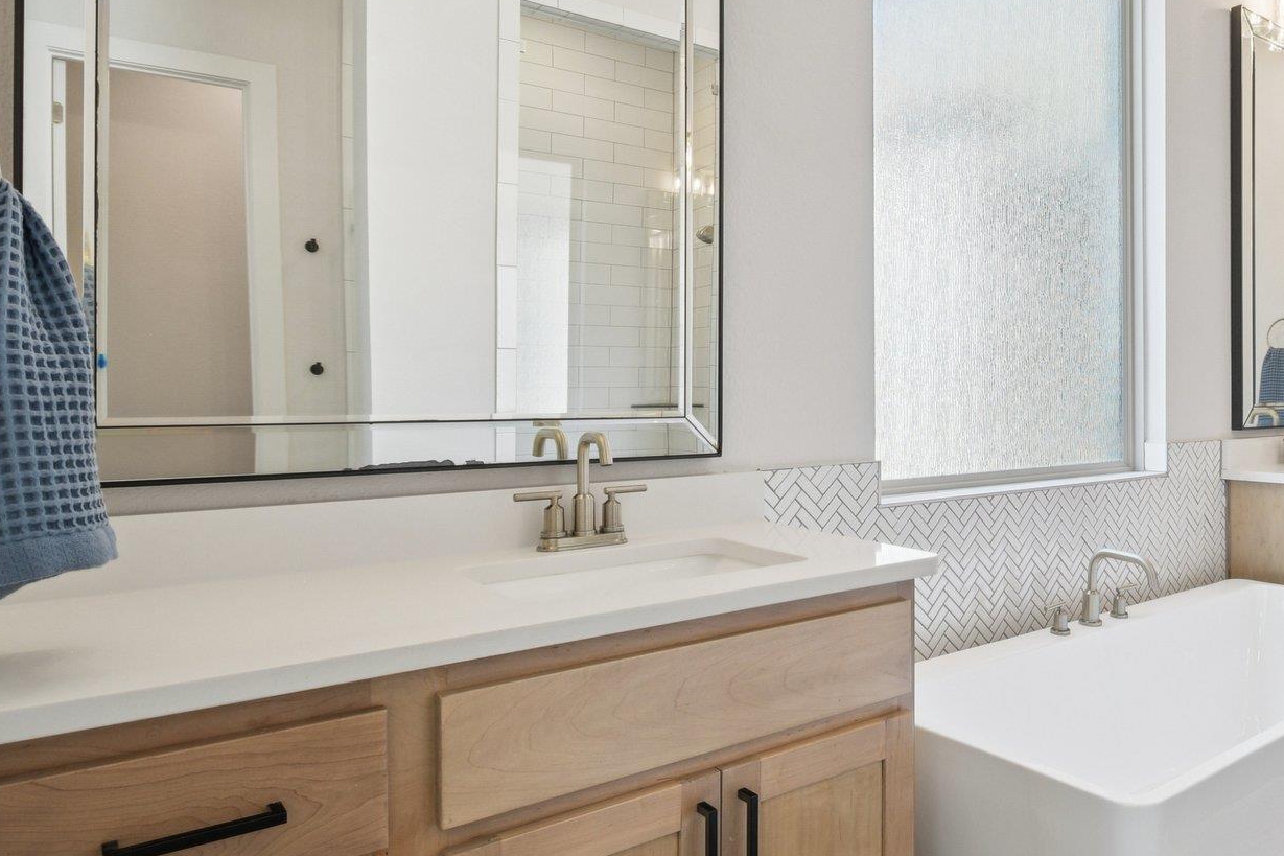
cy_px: 350
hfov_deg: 67.2
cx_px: 956
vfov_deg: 51.0
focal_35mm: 25
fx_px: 891
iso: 400
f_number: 8
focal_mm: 10
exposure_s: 1/60
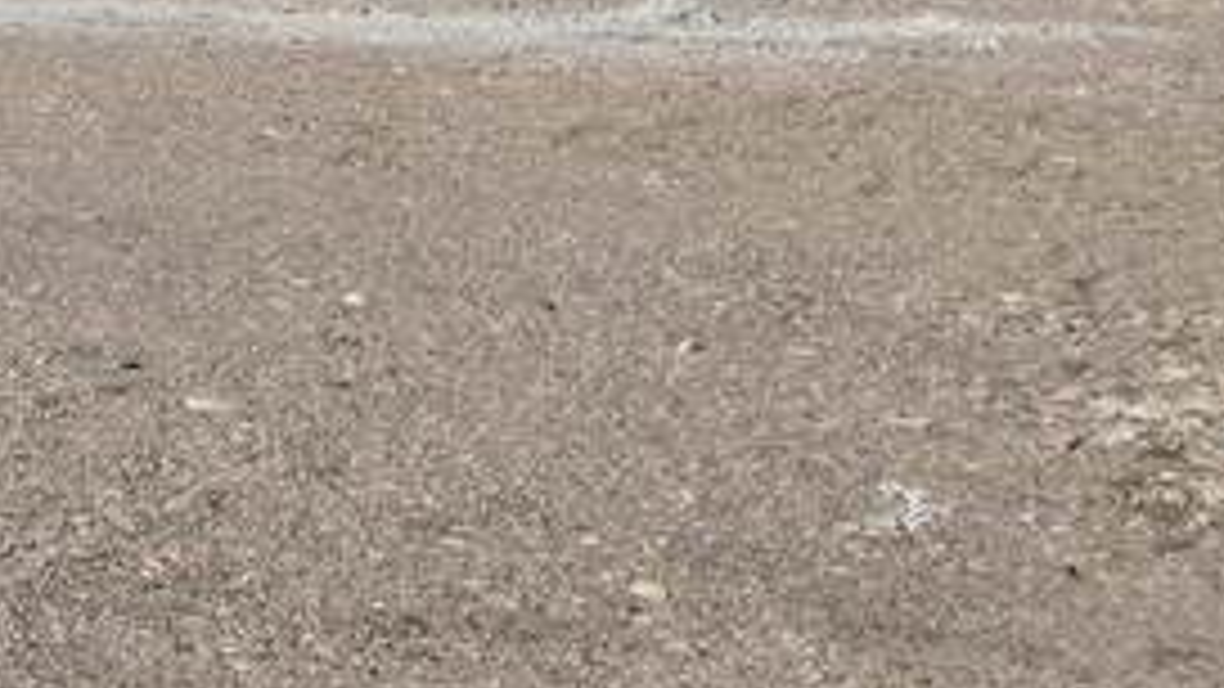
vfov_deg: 9.7
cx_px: -1372
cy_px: -625
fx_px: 3830
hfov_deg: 14.4
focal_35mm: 118
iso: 50
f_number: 1.7
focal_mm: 6.3
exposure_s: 1/7944
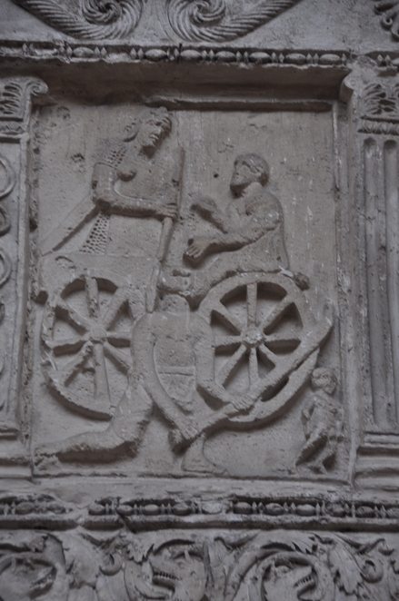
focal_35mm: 142
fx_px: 2378
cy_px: 300
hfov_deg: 9.6
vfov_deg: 14.4
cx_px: 200
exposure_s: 1/60
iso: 640
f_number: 5.3
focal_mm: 95
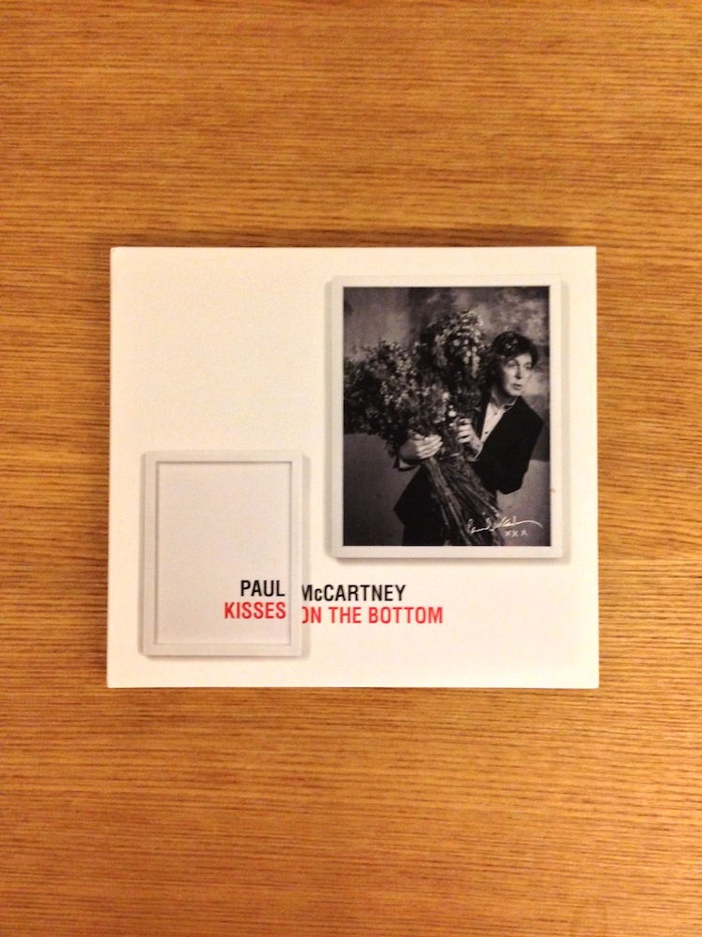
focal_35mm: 34
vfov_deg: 54.0
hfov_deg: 41.8
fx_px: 920
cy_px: 476
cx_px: 361
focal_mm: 4.12
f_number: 2.4
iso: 400
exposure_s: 1/15
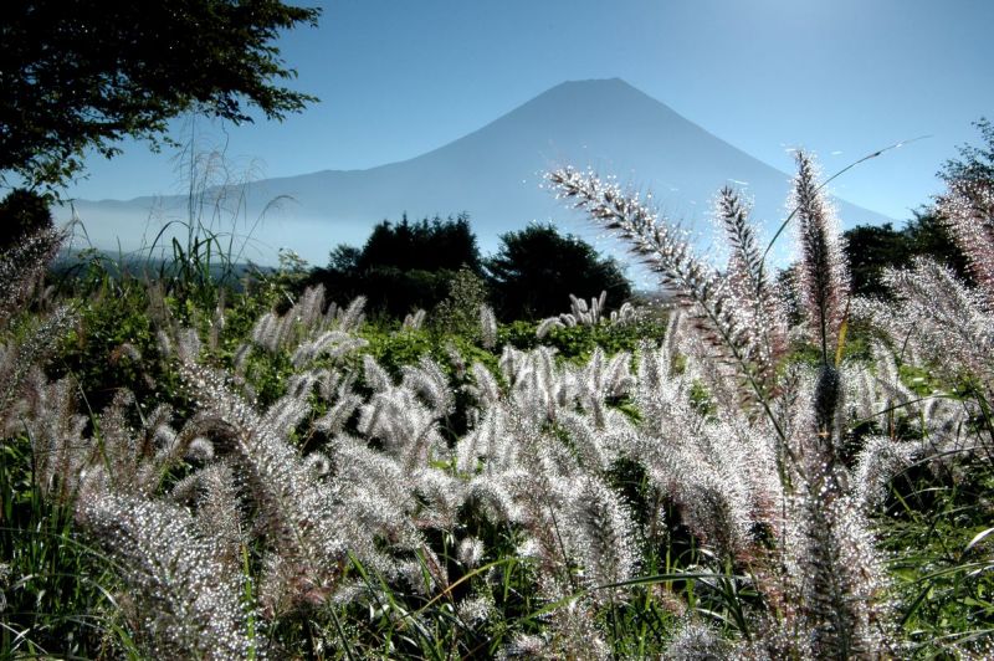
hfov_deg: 46.4
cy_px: 330
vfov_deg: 31.8
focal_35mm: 42
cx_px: 497
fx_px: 1159
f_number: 25
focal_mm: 28
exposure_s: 1/100
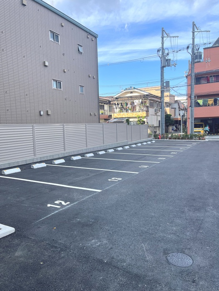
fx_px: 219
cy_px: 146
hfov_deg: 53.1
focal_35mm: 26
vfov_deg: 67.3
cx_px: 110
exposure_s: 1/1199
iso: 50
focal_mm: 5.1
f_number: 1.6
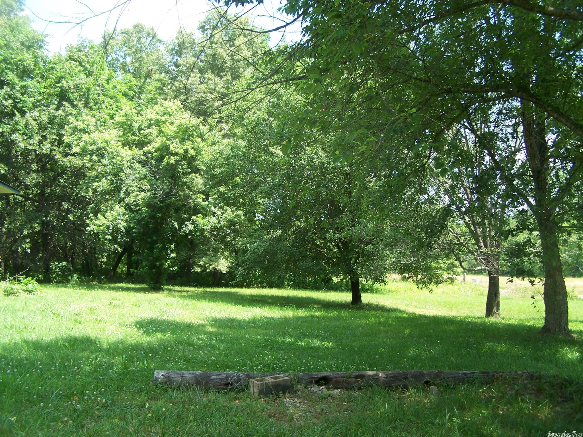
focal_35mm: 38
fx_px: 640
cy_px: 218
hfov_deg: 49.0
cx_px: 292
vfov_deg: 37.7
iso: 80
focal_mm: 6.3
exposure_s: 1/250
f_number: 2.8
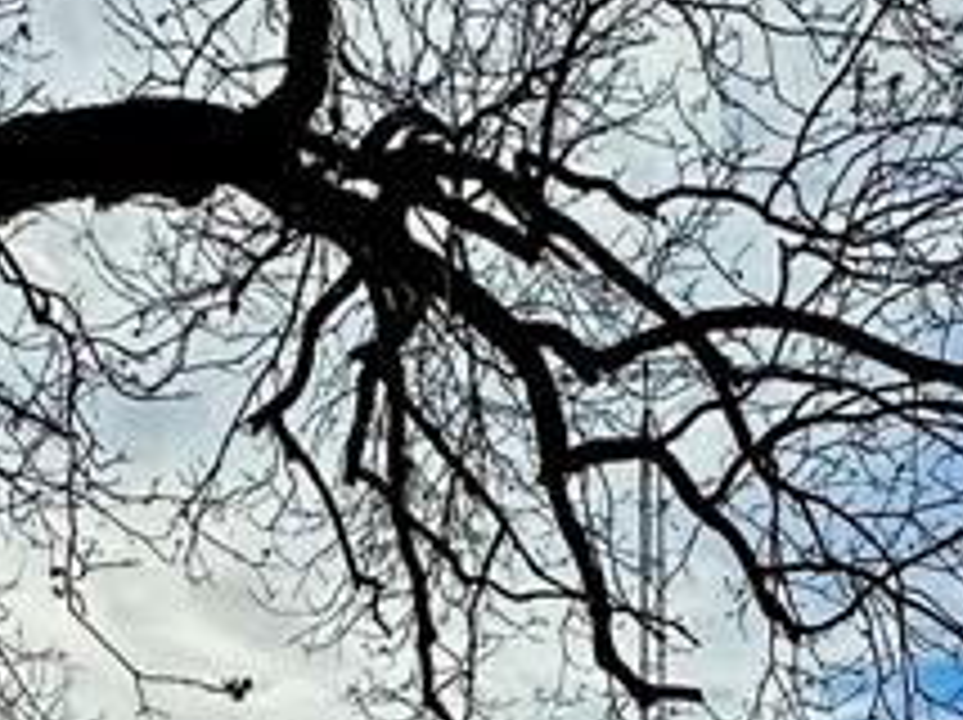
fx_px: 1862
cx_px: 603
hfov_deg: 28.9
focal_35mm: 67
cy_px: 1224
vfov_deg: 18.2
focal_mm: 2.22
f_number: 2.2
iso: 40
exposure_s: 1/1531
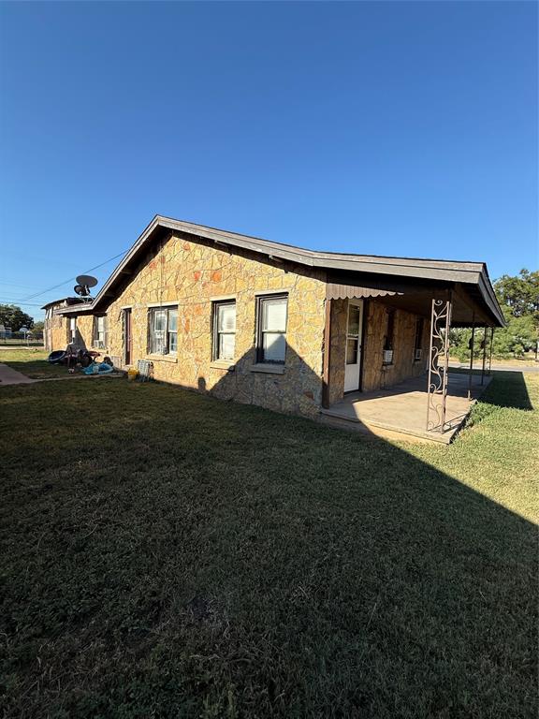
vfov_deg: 102.1
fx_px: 291
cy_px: 360
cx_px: 270
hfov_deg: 85.7
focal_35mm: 14
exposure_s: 1/1656
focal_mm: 2.22
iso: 50
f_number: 2.2
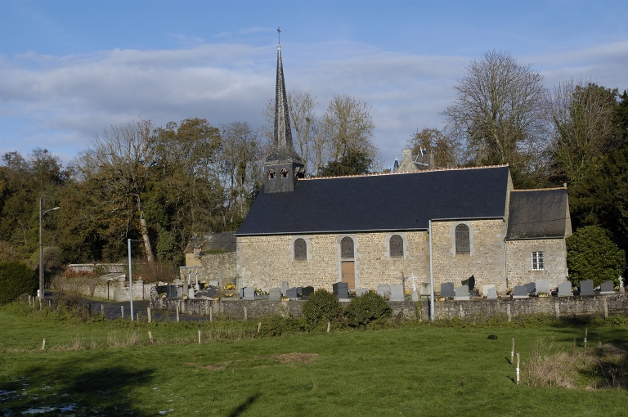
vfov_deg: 26.4
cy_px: 208
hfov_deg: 38.9
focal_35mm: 51
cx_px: 314
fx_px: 889
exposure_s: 1/250
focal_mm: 34
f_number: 11
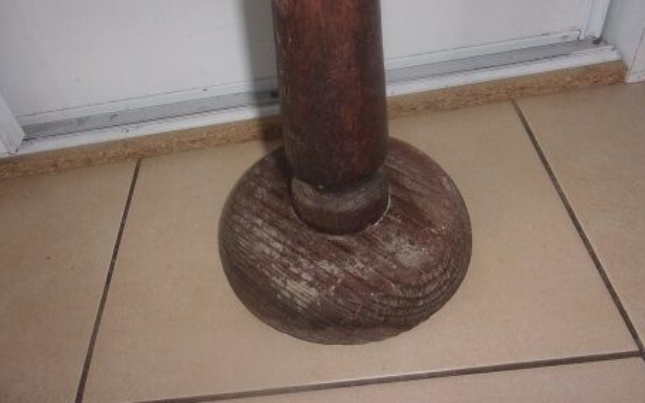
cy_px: 194
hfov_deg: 62.9
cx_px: 323
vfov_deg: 41.8
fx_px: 527
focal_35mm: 30
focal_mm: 5.1
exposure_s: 1/34
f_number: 3.9
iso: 200
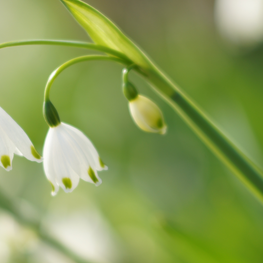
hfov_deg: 9.1
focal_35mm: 192
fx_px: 1650
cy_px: 132
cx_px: 71
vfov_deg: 9.1
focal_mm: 100
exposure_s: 1/250
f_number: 3.5
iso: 100
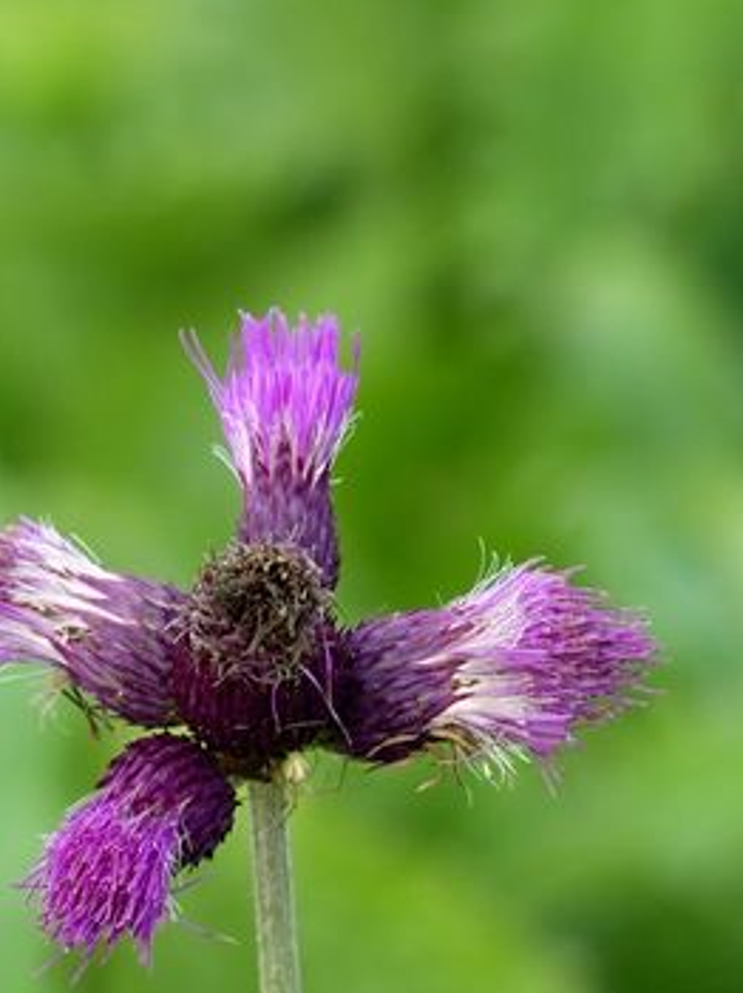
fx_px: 16361
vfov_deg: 3.5
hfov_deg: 2.6
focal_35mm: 571
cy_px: 540
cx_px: 312
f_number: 4
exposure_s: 1/160
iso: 100
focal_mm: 77
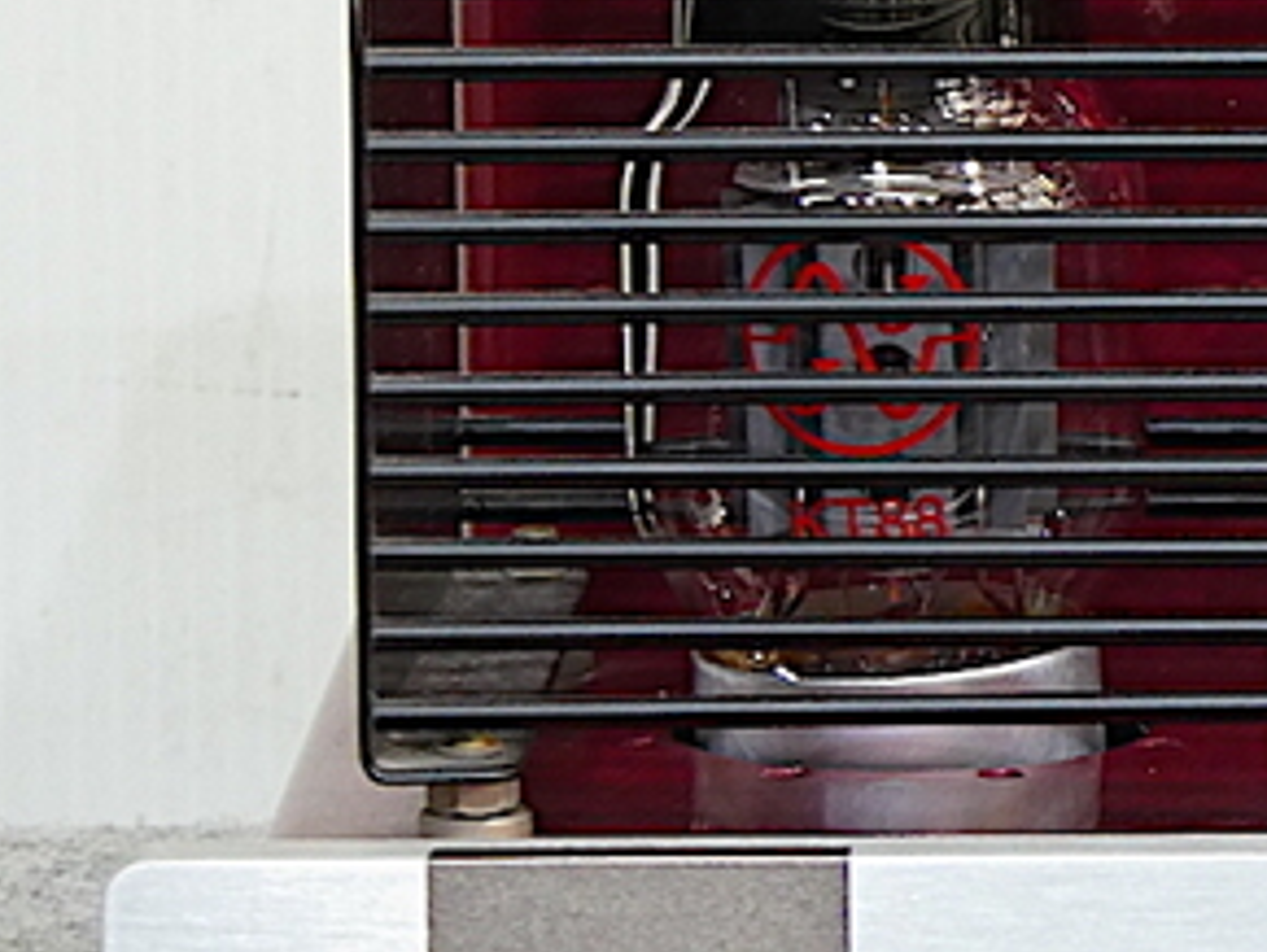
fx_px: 22419
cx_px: 1870
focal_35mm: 612
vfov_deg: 2.4
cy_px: 607
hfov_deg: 3.2
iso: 200
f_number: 5.6
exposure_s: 1/6
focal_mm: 33.2
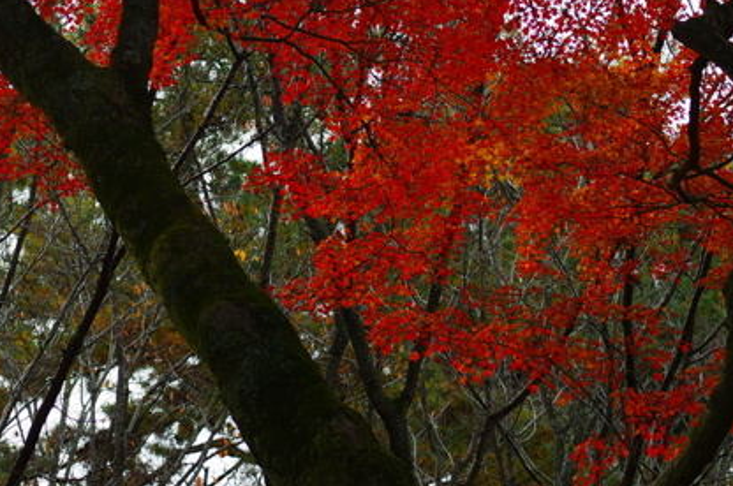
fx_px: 2602
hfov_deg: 15.9
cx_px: 129
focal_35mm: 128
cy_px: 14
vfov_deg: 10.6
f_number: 4
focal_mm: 35
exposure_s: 1/320
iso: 100
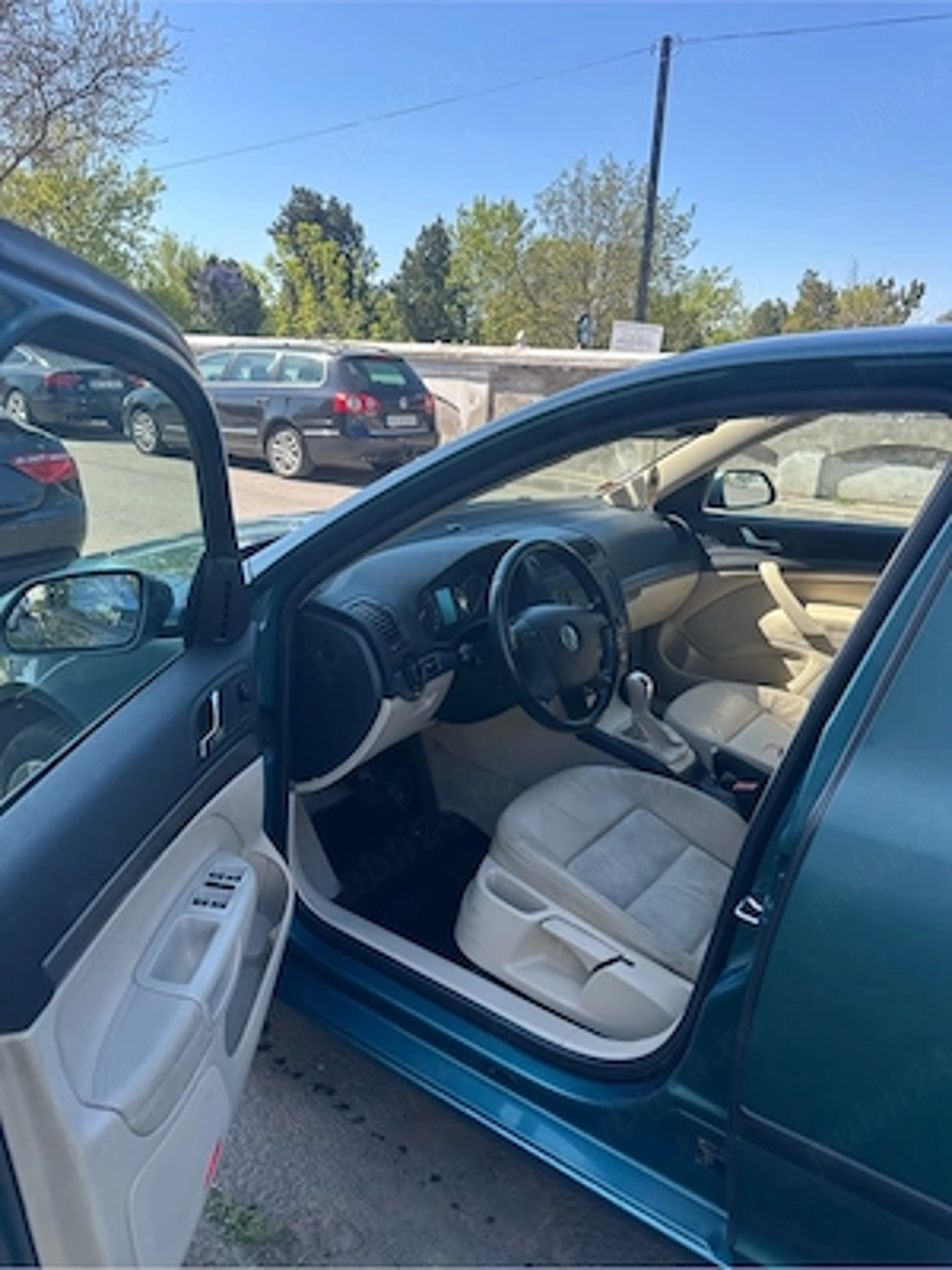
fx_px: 880
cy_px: 635
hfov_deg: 56.8
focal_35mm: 24
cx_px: 476
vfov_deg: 71.6
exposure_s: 1/1227
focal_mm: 6.86
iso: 80
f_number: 1.78
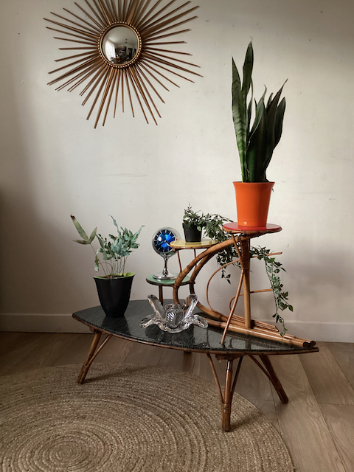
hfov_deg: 45.4
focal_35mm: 31
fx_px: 423
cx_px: 177
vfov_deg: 58.4
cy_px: 236
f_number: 2.4
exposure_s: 1/33
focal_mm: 3.3
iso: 400
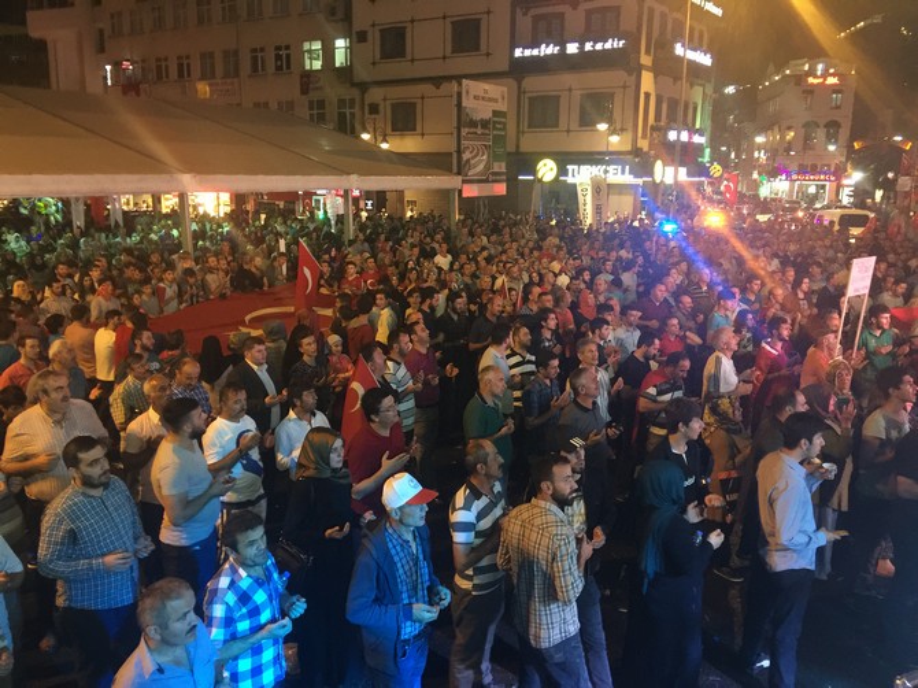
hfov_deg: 61.7
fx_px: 769
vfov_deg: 48.2
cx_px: 459
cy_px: 344
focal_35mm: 29
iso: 125
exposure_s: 1/8
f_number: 2.2
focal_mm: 4.15
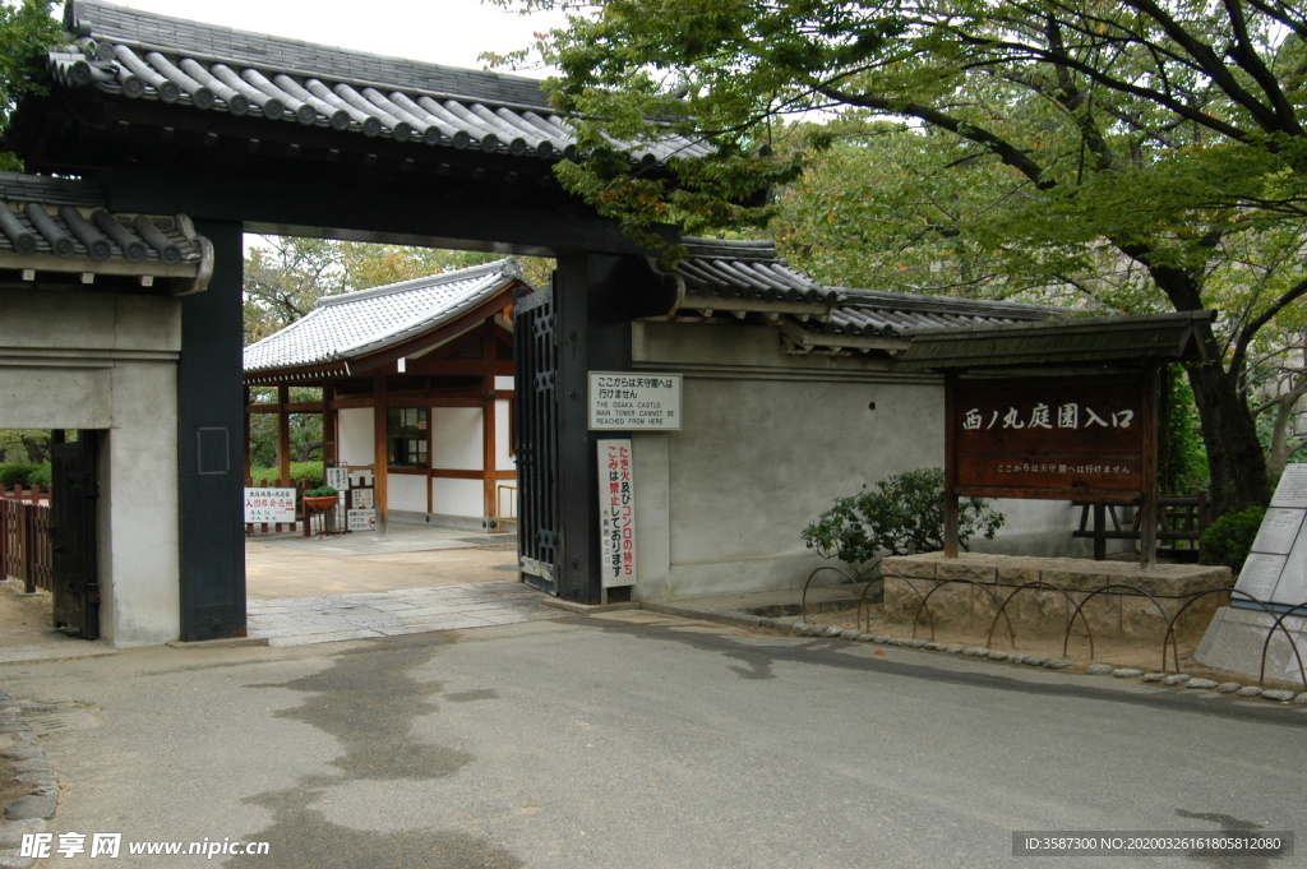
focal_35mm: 36
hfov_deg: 53.2
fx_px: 1306
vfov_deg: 36.8
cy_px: 434
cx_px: 654
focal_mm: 24
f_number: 5.6
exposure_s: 1/125
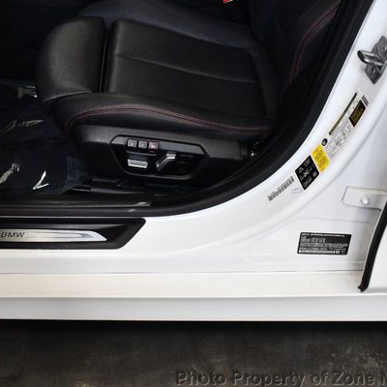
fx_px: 620
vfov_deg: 34.7
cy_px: 189
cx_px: 162
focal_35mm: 49
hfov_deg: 34.6
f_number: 3.5
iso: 800
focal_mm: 18
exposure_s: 1/160
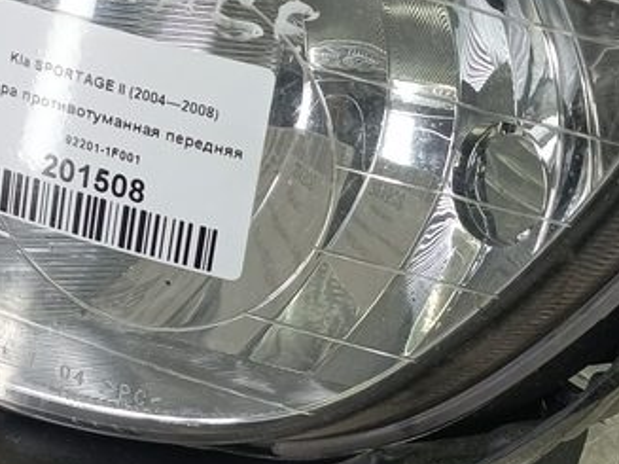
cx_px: 293
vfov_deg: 20.3
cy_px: 125
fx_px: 1287
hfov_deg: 27.0
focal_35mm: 72
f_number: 1.6
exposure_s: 1/50
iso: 104
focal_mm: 4.11
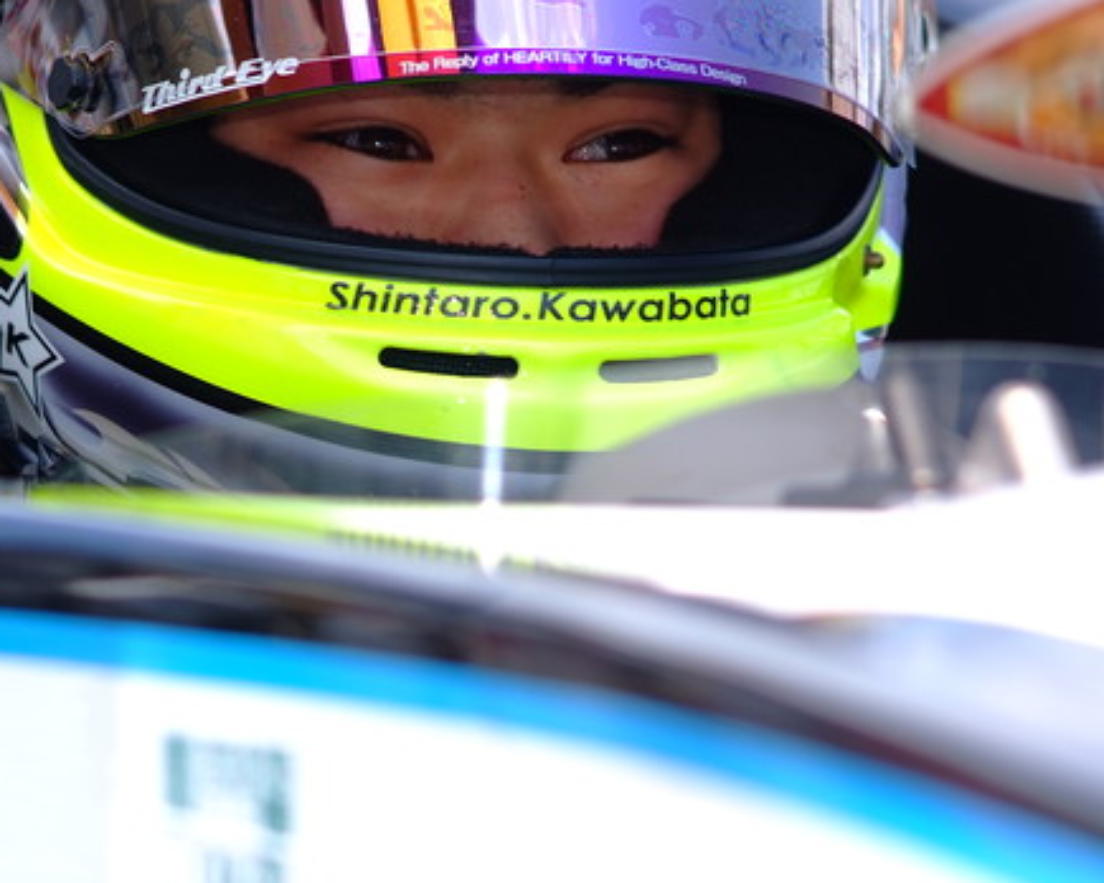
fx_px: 13690
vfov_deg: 3.7
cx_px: 393
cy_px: 525
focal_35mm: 419
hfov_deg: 4.6
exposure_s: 1/350
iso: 100
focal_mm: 180
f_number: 4
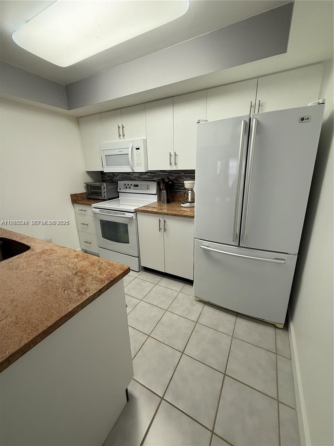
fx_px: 180
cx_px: 167
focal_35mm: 14
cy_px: 223
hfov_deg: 85.7
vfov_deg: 102.1
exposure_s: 1/120
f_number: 2.2
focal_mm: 2.22
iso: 125
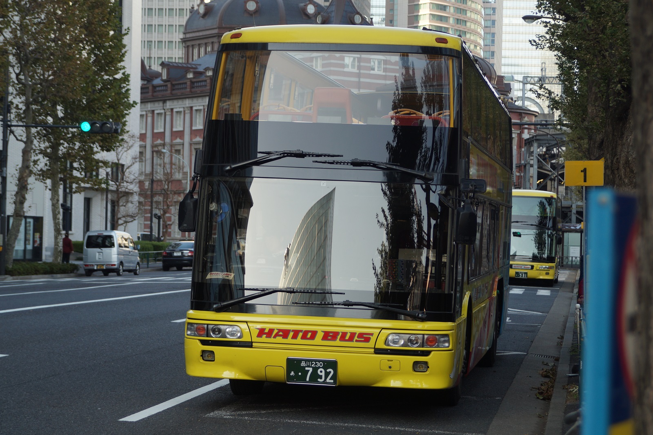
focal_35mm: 90
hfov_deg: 22.6
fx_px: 1632
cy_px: 218
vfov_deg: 15.2
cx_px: 326
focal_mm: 60
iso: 160
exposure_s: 1/160
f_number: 4.5
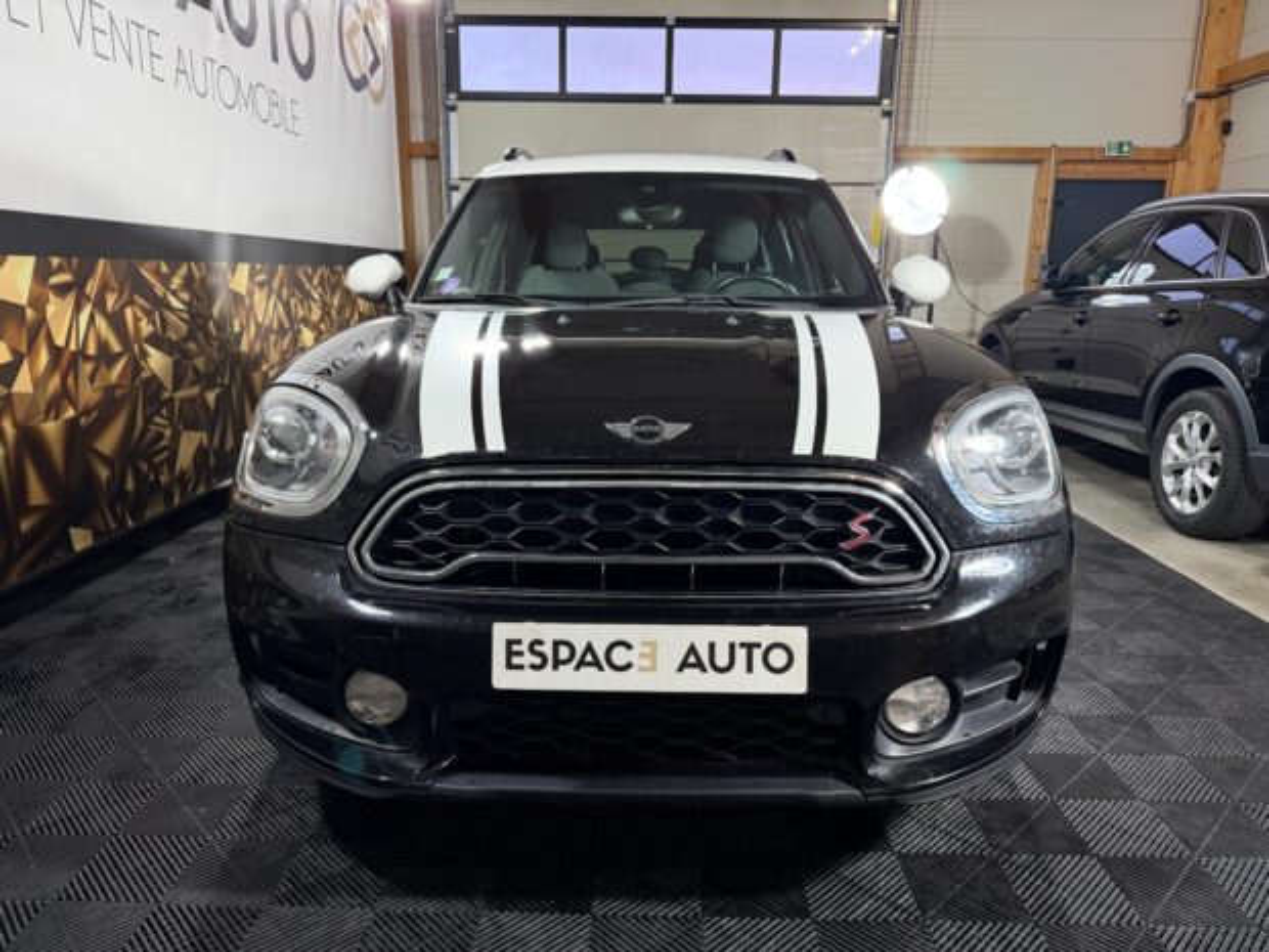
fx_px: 880
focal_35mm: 24
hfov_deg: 71.6
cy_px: 476
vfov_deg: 56.8
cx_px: 634
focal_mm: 6.76
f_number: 1.78
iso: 500
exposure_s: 1/50
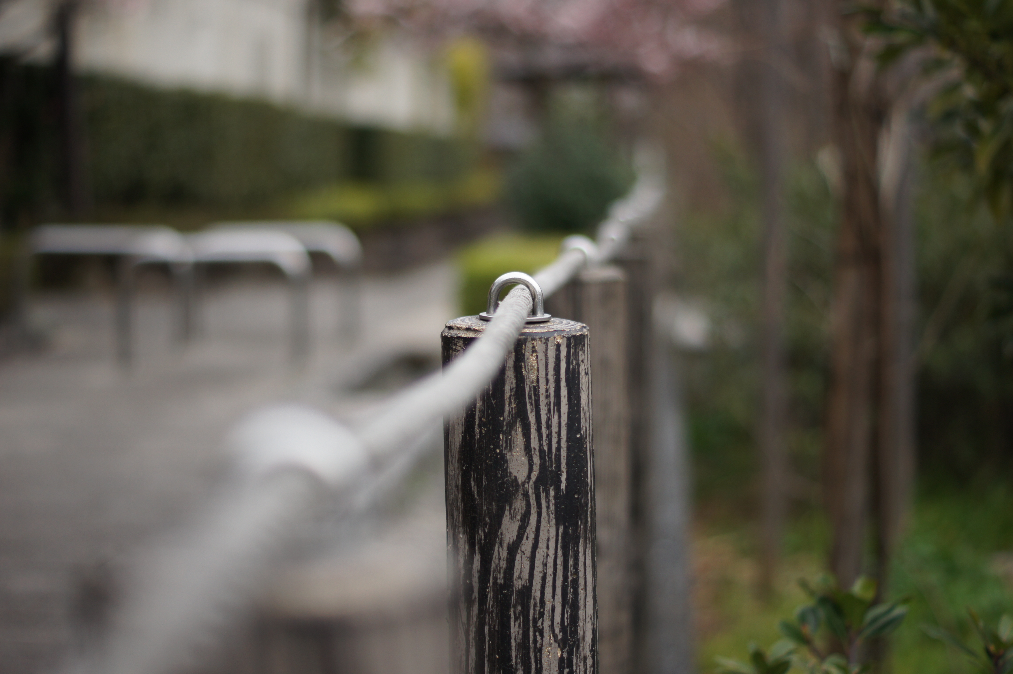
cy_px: 337
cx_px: 506
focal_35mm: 75
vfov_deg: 18.2
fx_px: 2109
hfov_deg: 27.0
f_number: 1.8
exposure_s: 1/2500
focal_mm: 50
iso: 200
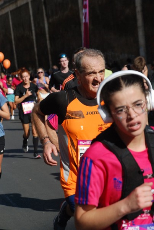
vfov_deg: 15.2
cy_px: 115
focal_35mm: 135
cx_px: 77
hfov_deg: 10.2
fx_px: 862
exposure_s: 1/2000
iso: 1000
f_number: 8
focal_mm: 90
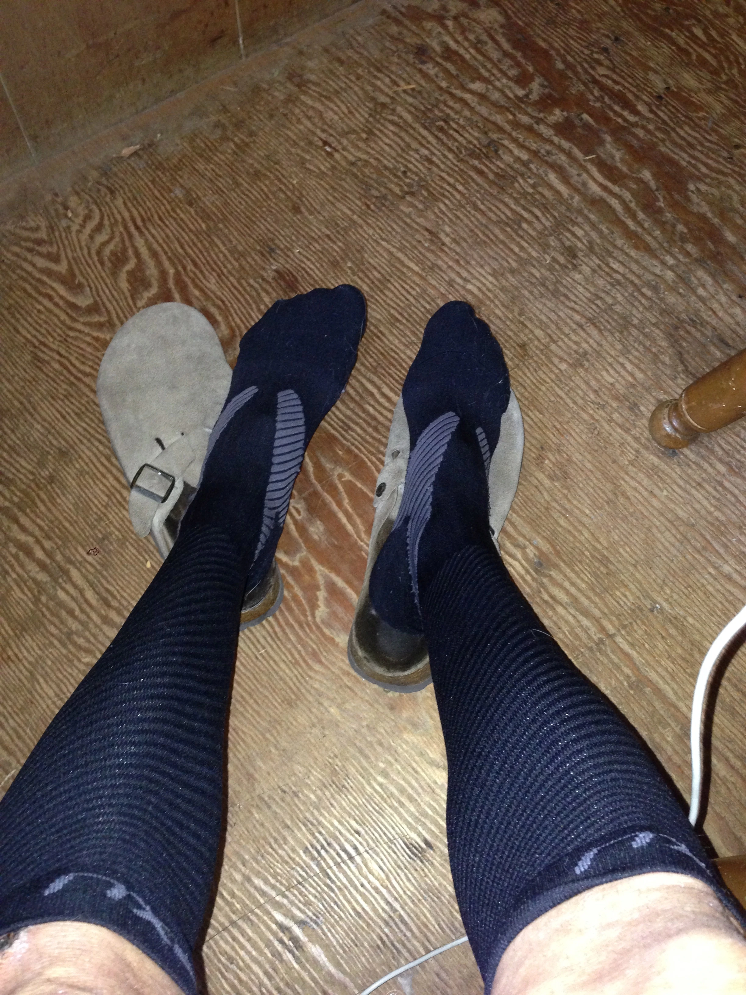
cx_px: 373
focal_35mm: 33
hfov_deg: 42.9
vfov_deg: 55.4
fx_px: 948
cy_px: 498
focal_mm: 4.13
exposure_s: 1/16
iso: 320
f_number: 2.4
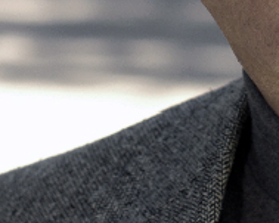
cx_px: 303
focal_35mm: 333
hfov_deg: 5.8
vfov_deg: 4.6
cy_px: -179
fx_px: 2748
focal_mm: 70
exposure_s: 1/180
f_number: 7.1
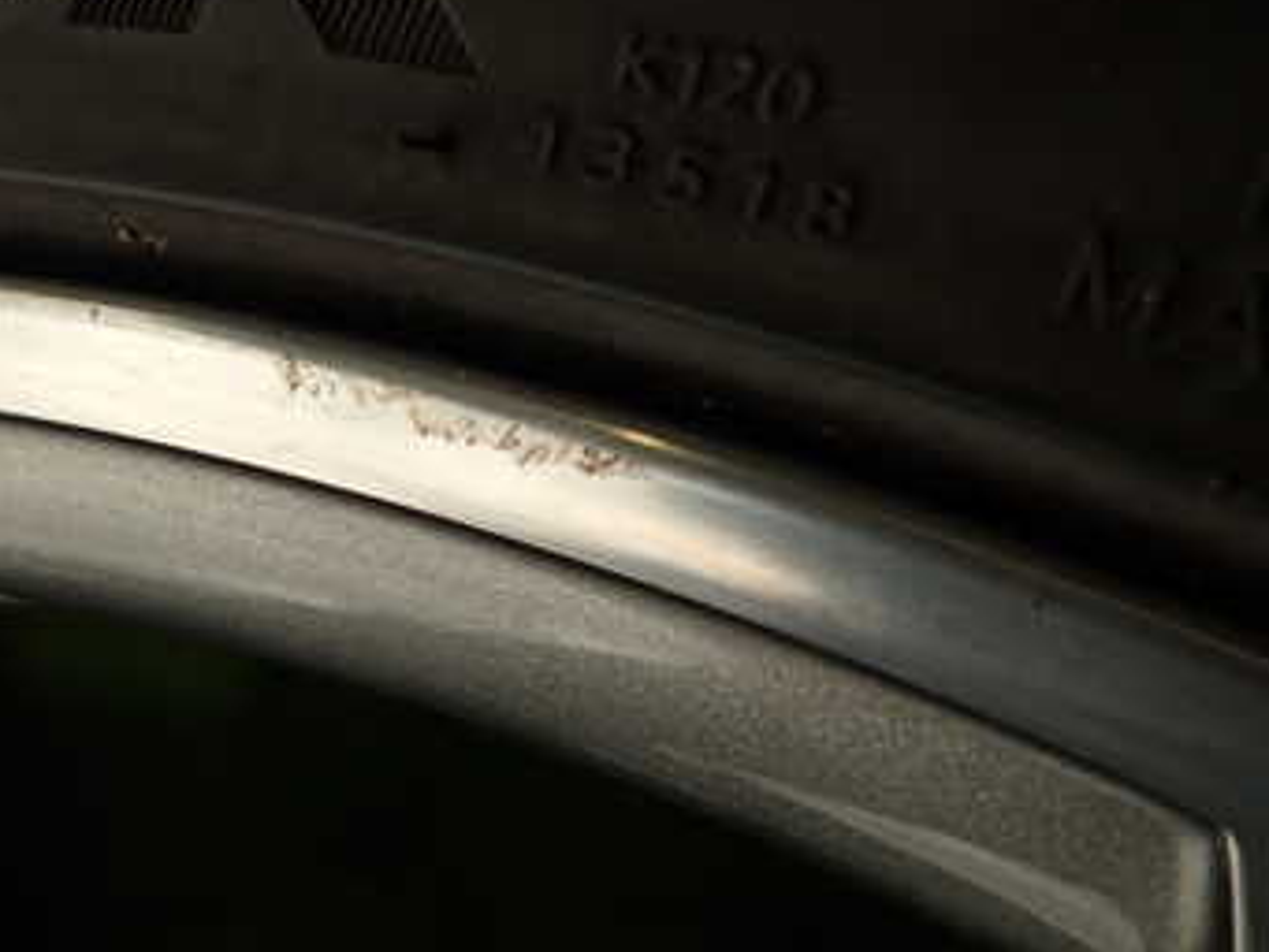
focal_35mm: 44
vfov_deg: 32.8
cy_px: 394
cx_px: 212
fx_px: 1614
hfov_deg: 40.7
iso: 100
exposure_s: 1/60
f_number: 2
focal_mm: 4.5
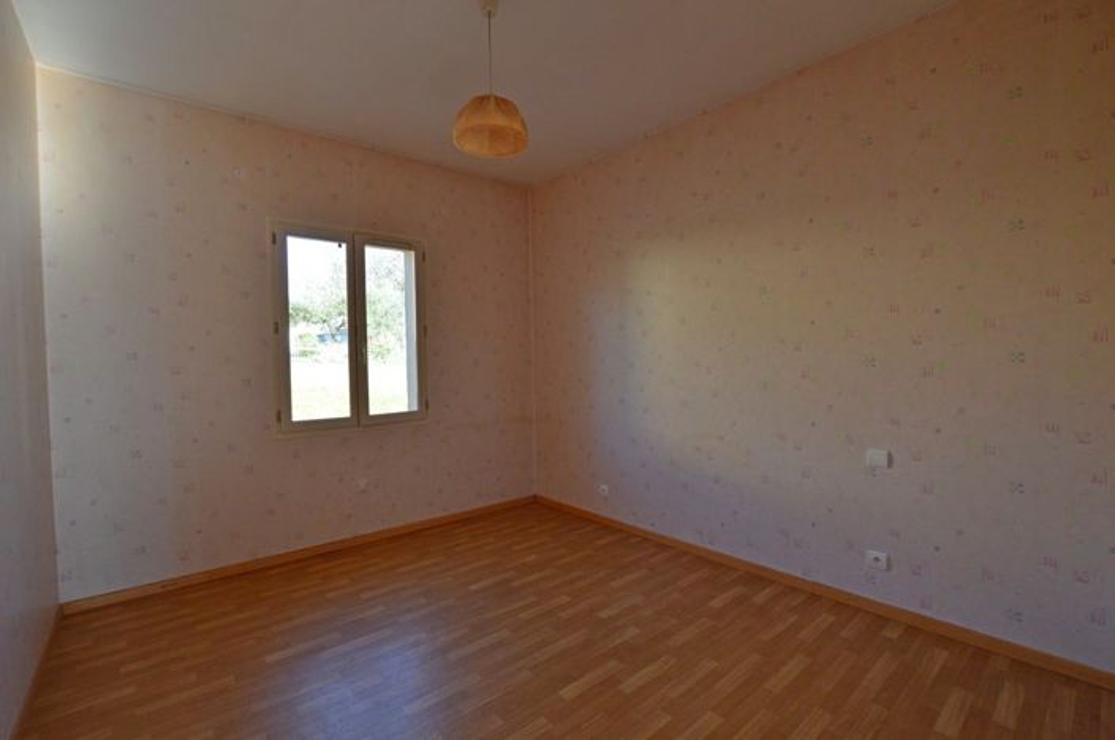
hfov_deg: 100.5
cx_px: 558
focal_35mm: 15
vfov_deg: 77.2
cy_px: 370
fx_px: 464
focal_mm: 10
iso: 400
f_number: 5.6
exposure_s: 1/125
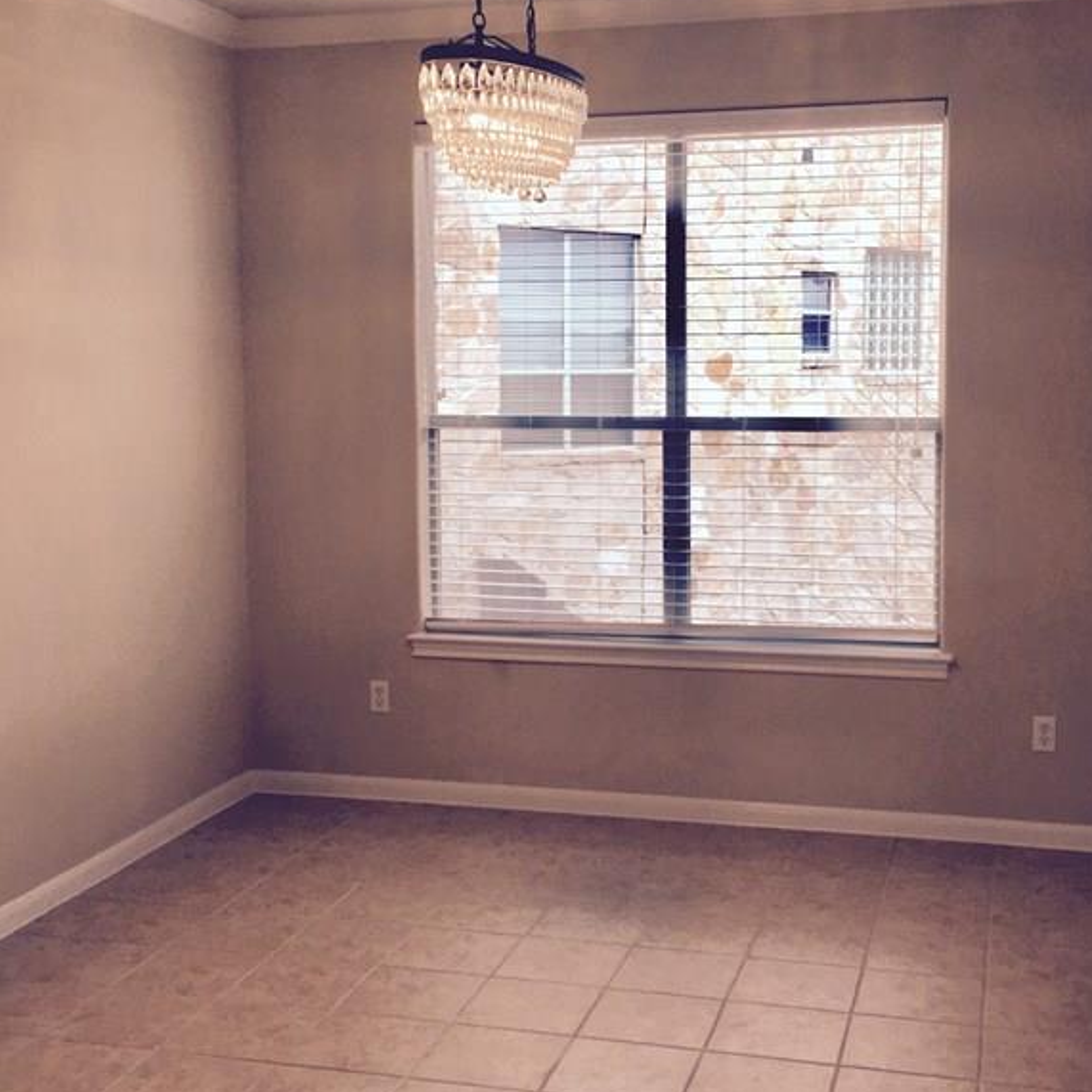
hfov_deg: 36.8
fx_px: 1642
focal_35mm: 46
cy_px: 491
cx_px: 579
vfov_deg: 36.8
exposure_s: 1/85
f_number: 2.2
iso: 25
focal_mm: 4.15
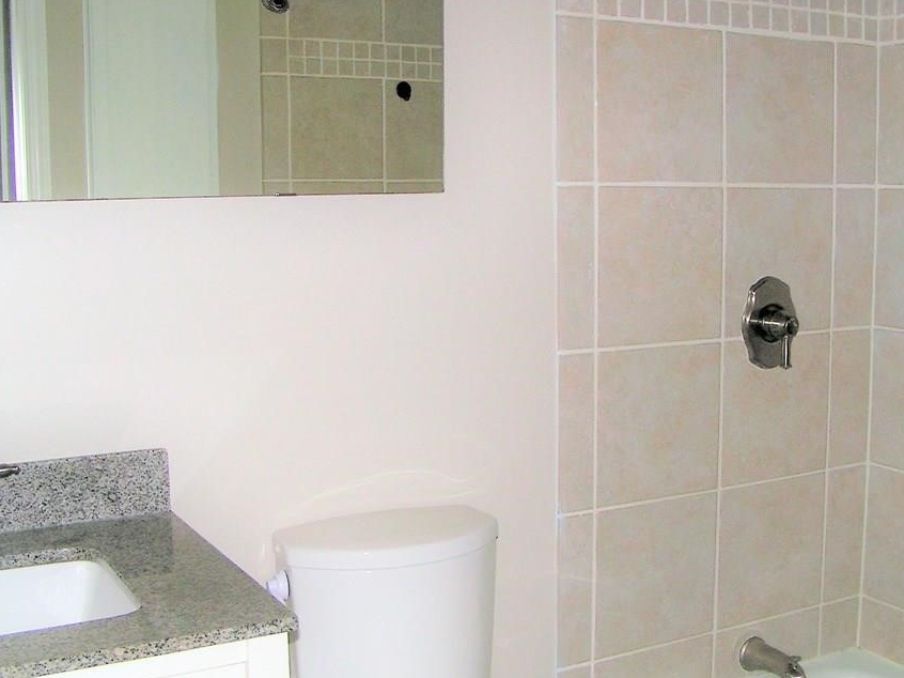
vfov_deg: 31.5
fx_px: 1201
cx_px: 467
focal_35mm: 46
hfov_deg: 41.2
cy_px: 313
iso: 100
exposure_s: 1/250
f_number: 5.6
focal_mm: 5.8
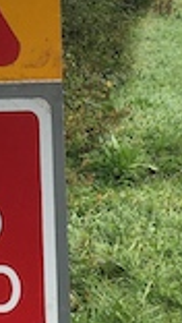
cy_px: -145
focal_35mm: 162
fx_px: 1387
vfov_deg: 12.7
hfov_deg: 7.5
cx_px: 72
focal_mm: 4.15
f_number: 2.2
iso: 25
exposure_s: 1/530
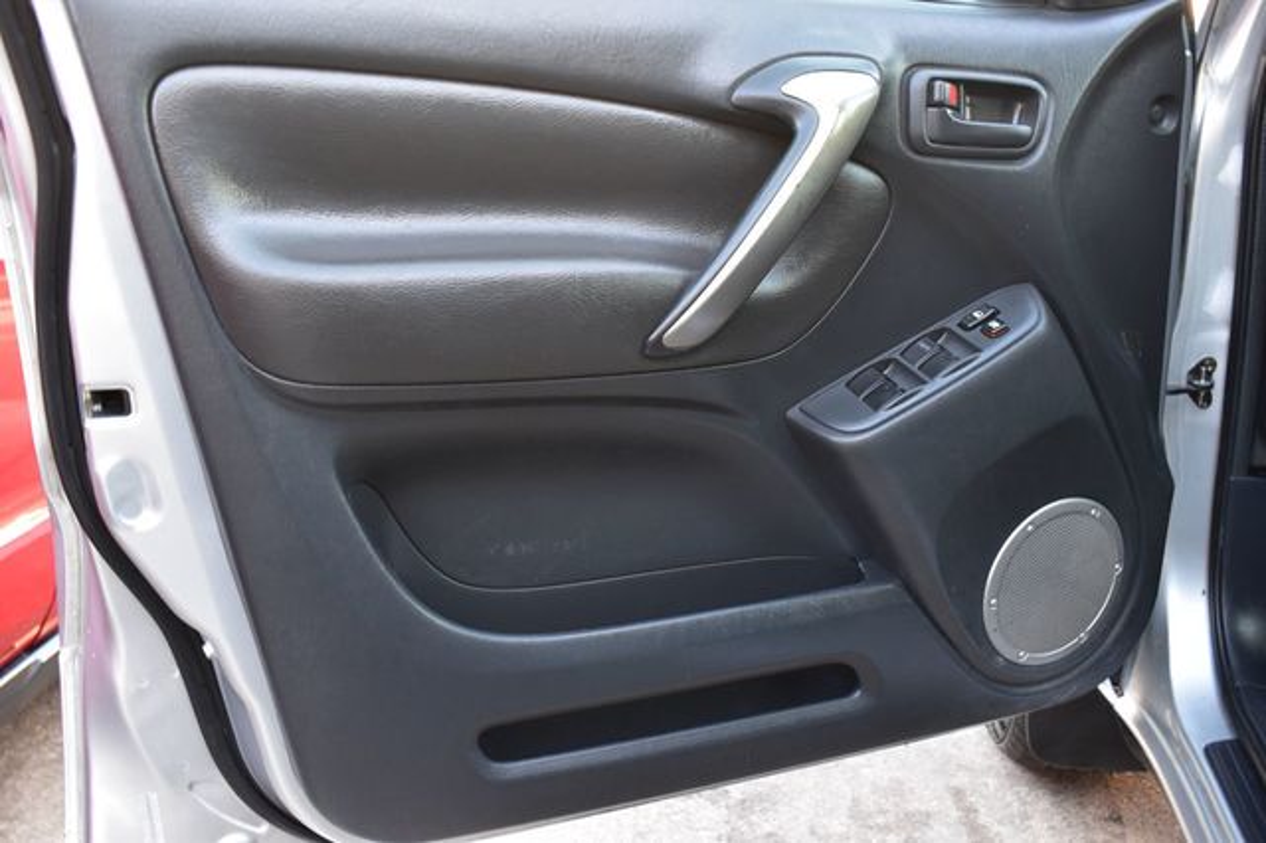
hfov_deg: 55.1
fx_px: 1213
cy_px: 422
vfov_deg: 38.3
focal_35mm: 34
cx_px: 633
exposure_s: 1/15
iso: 500
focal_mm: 23
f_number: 6.3
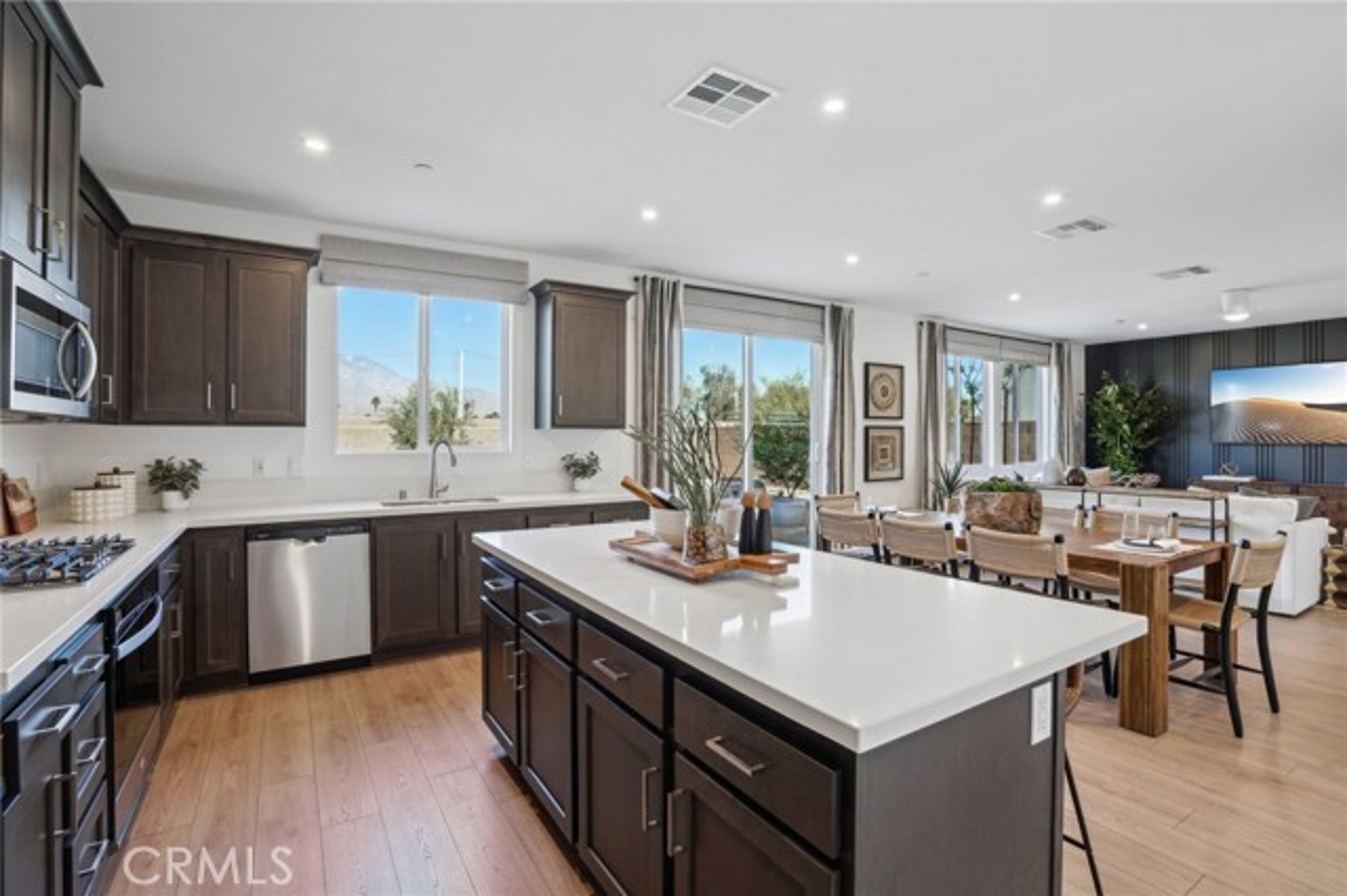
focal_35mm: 16
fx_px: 598
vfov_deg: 73.7
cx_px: 674
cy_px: 448
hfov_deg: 96.8
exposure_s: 1/30
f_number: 7.1
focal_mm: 16
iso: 250
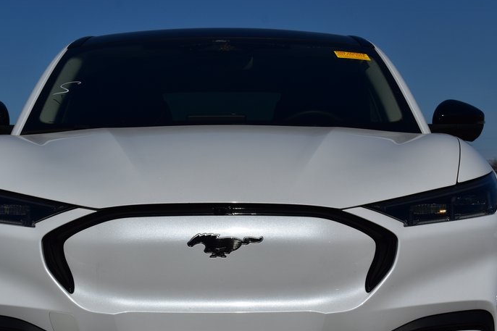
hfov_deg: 18.3
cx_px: 219
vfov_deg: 12.2
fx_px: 1546
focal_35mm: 112
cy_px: 243
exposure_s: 1/1000
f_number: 13
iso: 200
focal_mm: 50
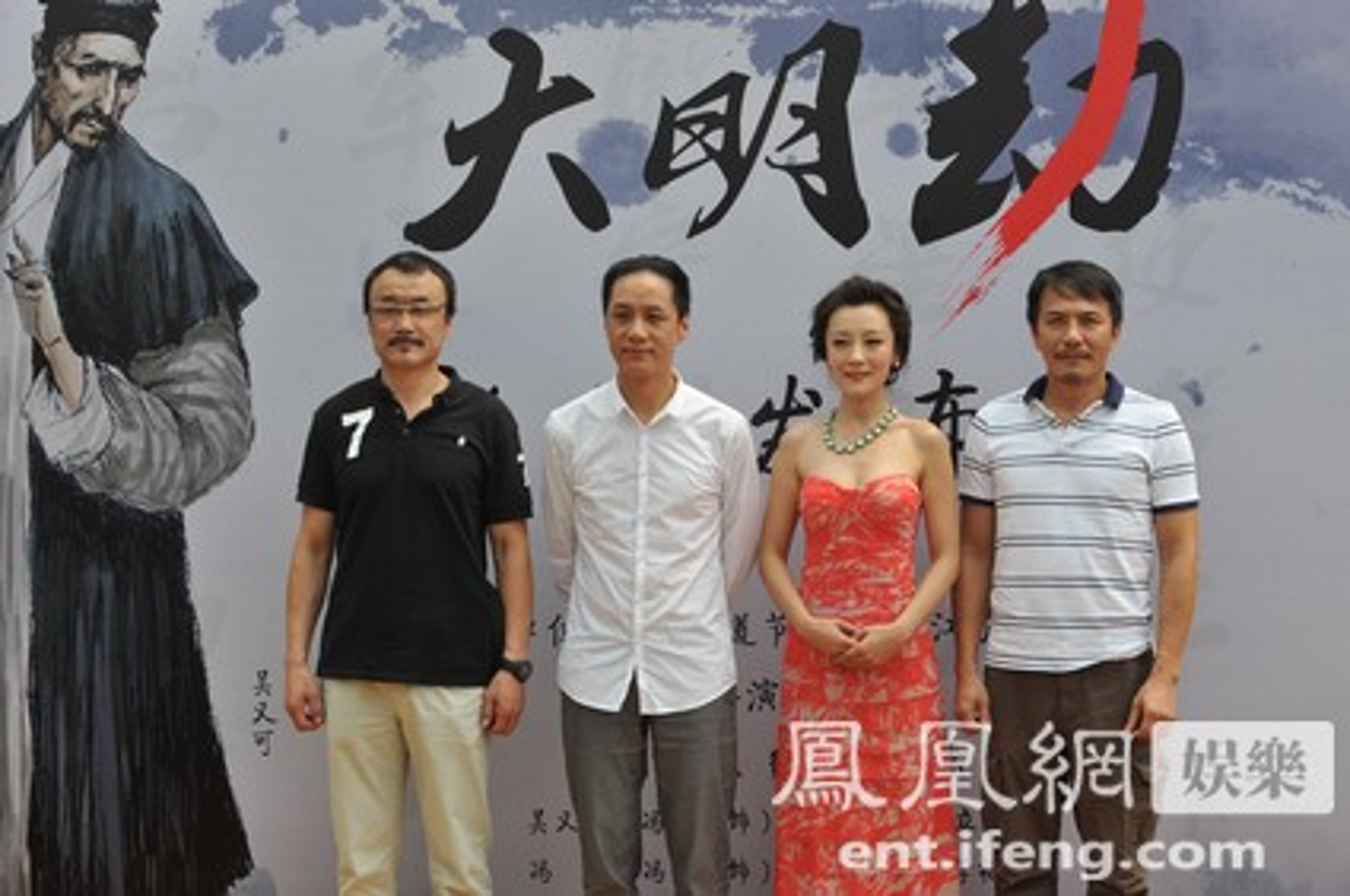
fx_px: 2921
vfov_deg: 17.4
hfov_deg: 26.0
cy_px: 448
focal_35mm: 78
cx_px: 675
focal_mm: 78
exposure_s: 1/400
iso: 200
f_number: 7.1
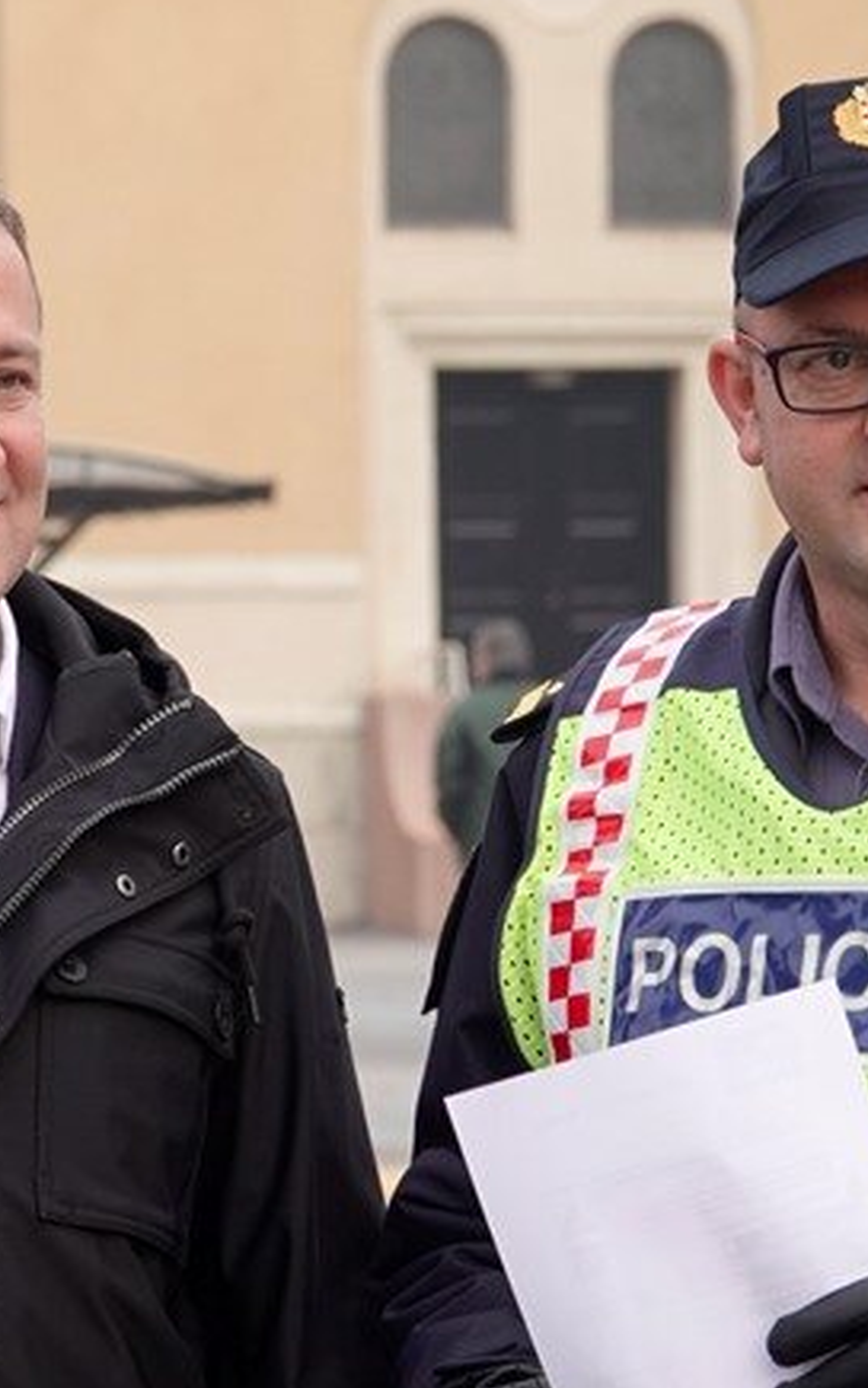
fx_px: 11162
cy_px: 771
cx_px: 80
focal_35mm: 295
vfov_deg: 7.1
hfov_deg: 4.4
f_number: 4
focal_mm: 44.93
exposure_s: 1/125
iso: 125
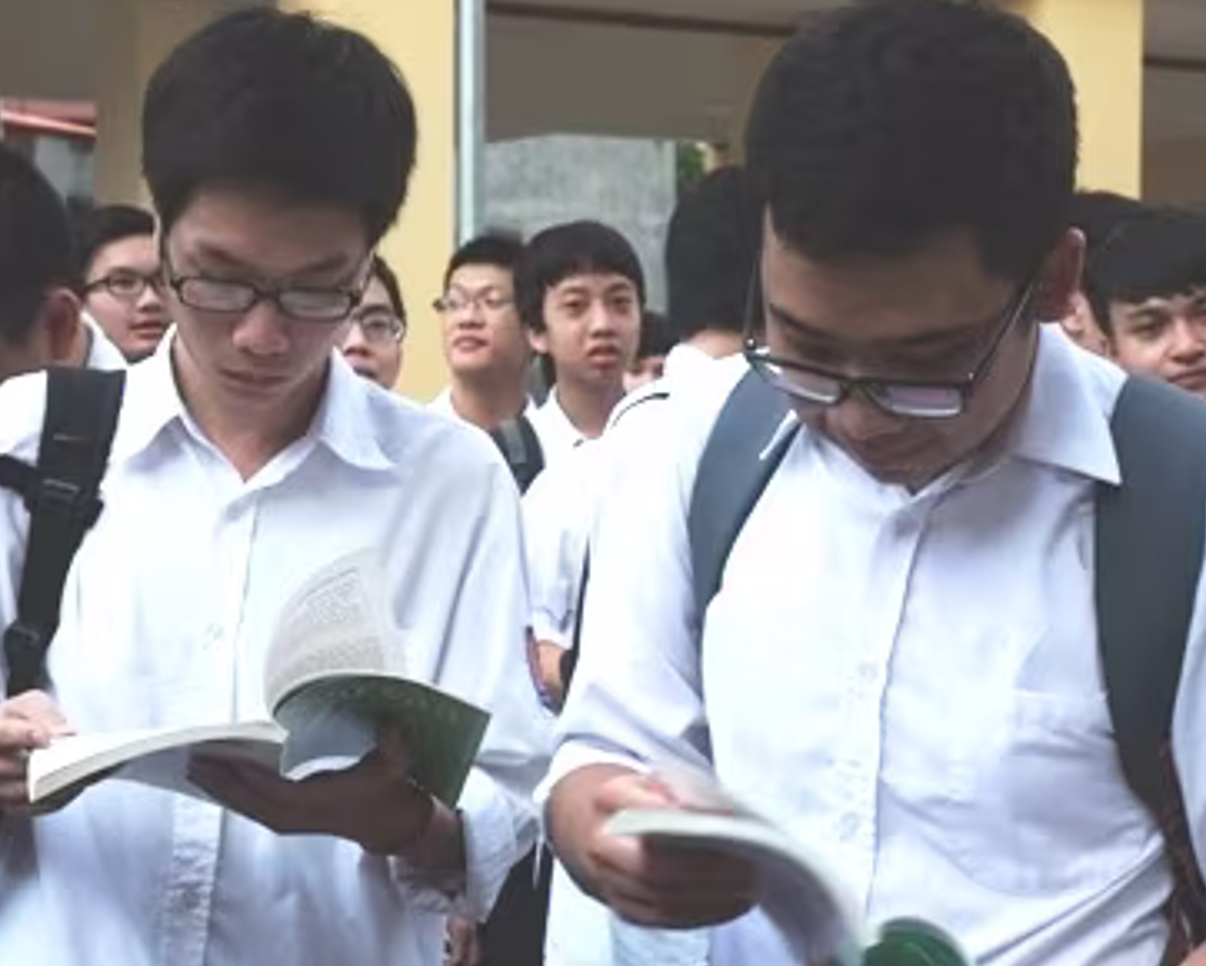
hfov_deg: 22.0
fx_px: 3107
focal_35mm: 87
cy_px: 596
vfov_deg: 17.7
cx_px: 560
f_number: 8
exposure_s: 1/90
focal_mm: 37.4
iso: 200
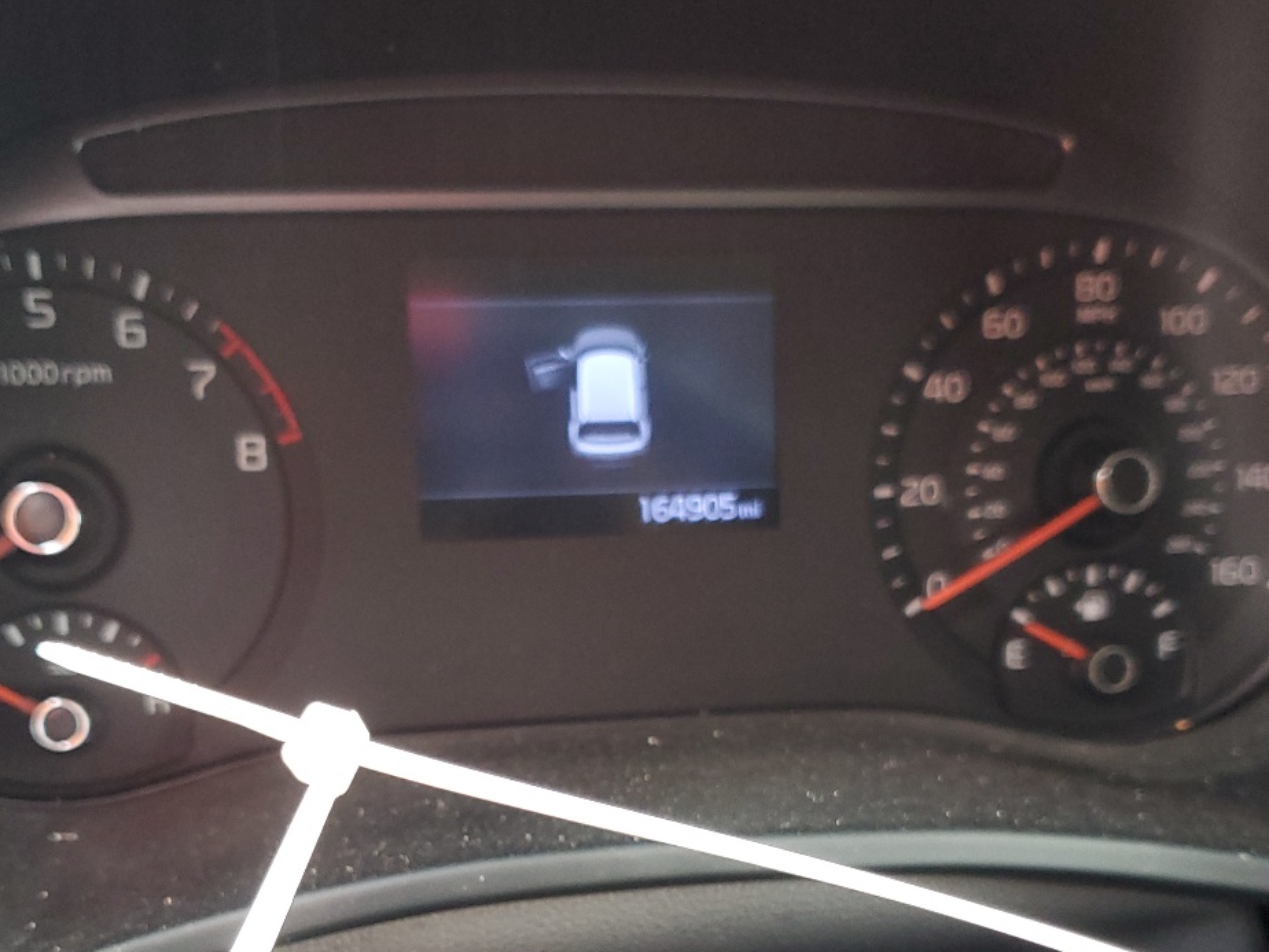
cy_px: 760
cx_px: 595
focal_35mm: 45
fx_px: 1650
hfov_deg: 42.1
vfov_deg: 31.4
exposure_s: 1/60.2
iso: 142
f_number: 1.5
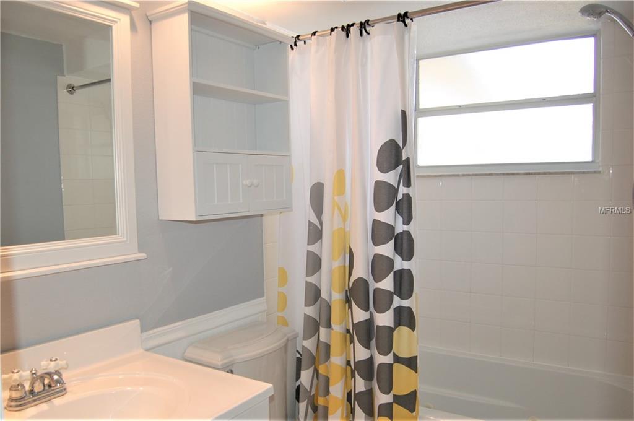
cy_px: 210
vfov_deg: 47.8
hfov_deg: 67.4
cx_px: 317
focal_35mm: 27
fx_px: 475
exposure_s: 1/200
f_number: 3.5
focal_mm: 18
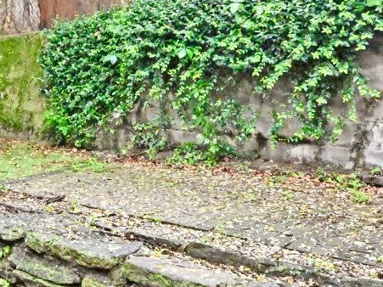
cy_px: 84
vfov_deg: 29.0
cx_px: 105
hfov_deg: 37.7
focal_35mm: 50
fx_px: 549
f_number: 13
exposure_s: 1/160
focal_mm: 15.5
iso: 9000
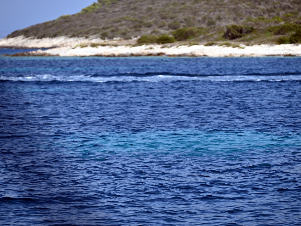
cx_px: 167
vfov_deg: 8.3
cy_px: 113
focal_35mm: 179
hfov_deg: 11.0
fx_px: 1556
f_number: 5.6
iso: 180
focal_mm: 165
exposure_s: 1/1000
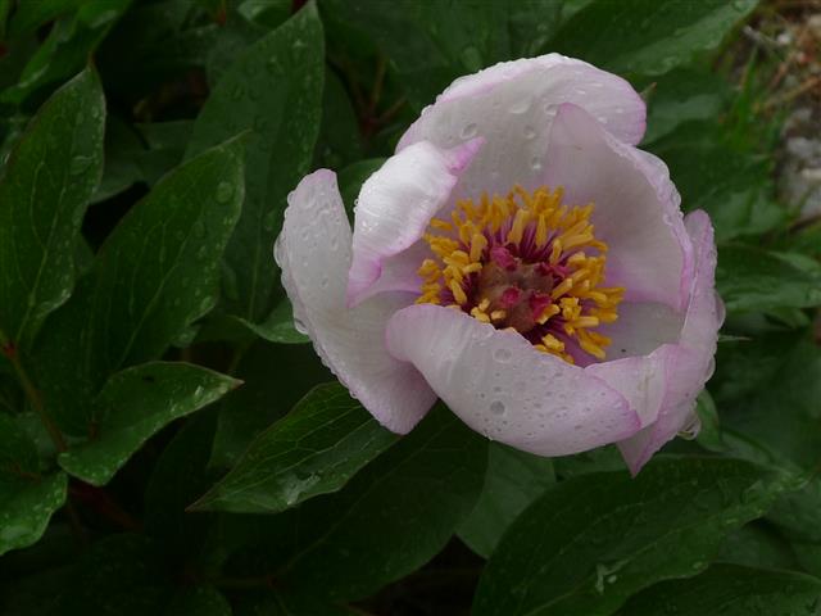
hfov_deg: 38.2
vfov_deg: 29.1
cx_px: 410
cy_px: 308
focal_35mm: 50
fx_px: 1186
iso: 100
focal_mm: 5
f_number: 3.4
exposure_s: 1/500
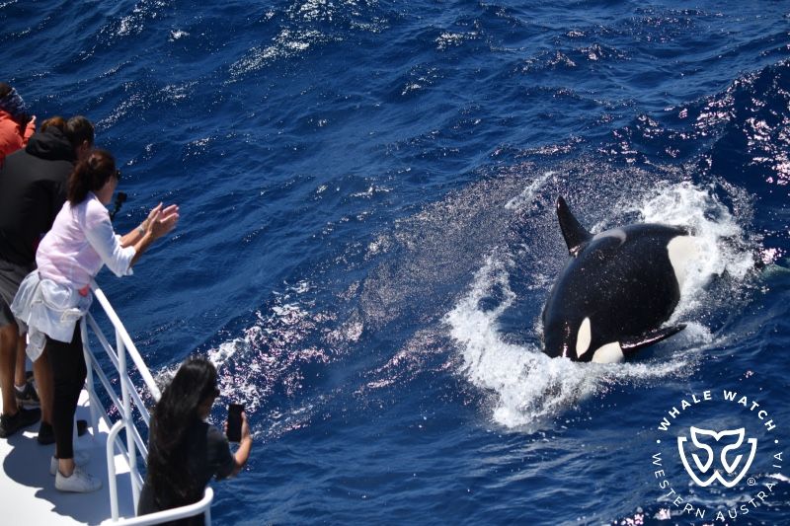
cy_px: 263
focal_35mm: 70
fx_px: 1536
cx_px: 395
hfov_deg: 28.8
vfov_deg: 19.4
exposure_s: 1/8000
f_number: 4.5
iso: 560
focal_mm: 70
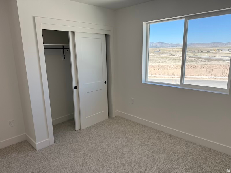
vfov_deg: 56.8
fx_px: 160
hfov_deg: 71.6
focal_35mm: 24
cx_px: 116
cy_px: 86
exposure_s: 1/1018
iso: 100
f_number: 1.78
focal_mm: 6.76
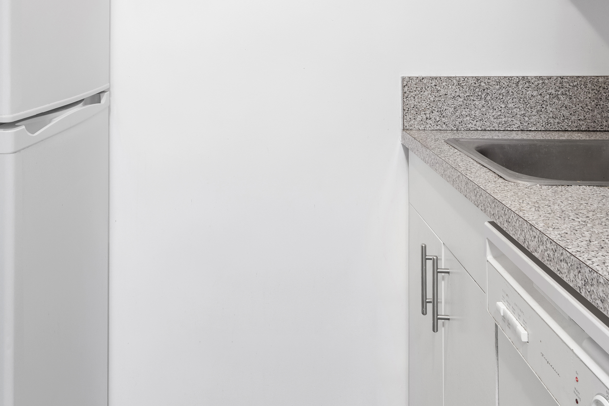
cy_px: 23
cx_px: 215
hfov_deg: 52.4
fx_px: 609
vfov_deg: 34.3
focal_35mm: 36
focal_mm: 15
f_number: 13
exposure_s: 1.6
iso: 250
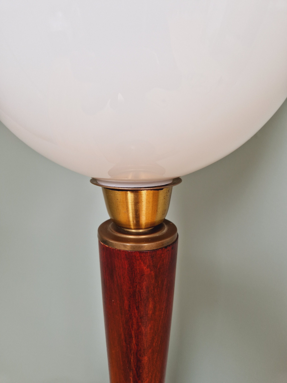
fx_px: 254
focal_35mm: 23
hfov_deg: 58.9
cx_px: 144
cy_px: 192
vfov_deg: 73.9
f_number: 1.8
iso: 125
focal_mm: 5.4
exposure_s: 1/100
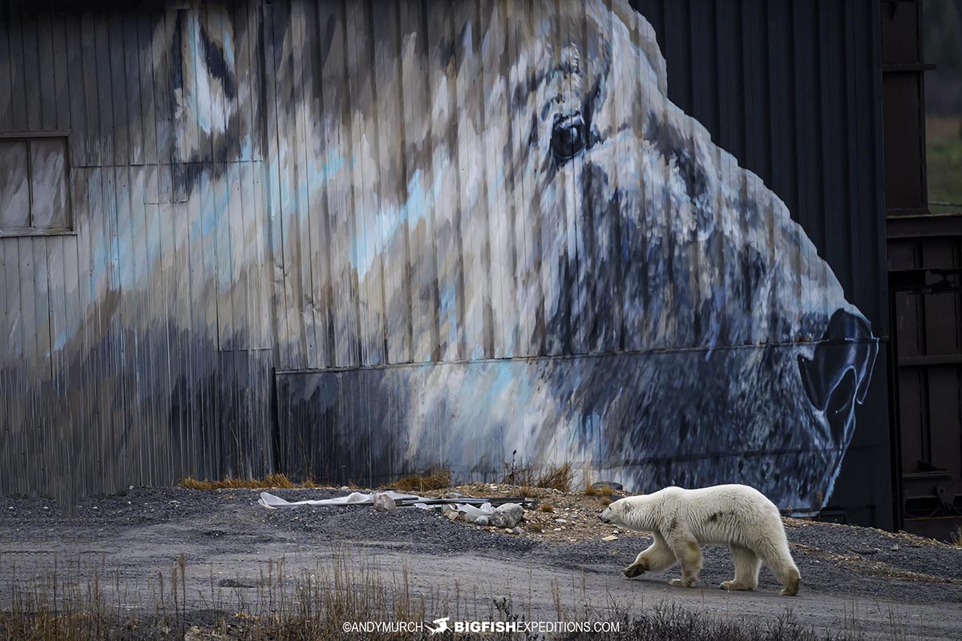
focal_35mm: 560
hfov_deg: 3.7
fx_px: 14963
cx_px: 481
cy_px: 320
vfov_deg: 2.5
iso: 1600
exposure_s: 1/1250
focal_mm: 560
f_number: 4
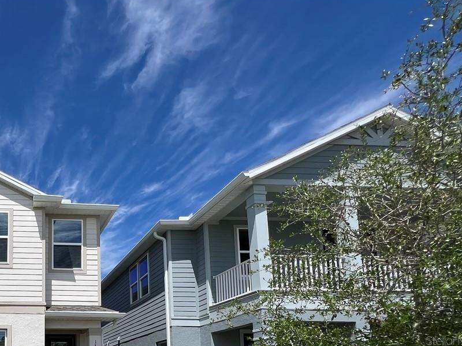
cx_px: 18
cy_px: 340
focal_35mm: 26
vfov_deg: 45.4
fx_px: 347
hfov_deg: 55.0
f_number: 1.8
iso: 32
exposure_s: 1/2950
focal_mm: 1.57
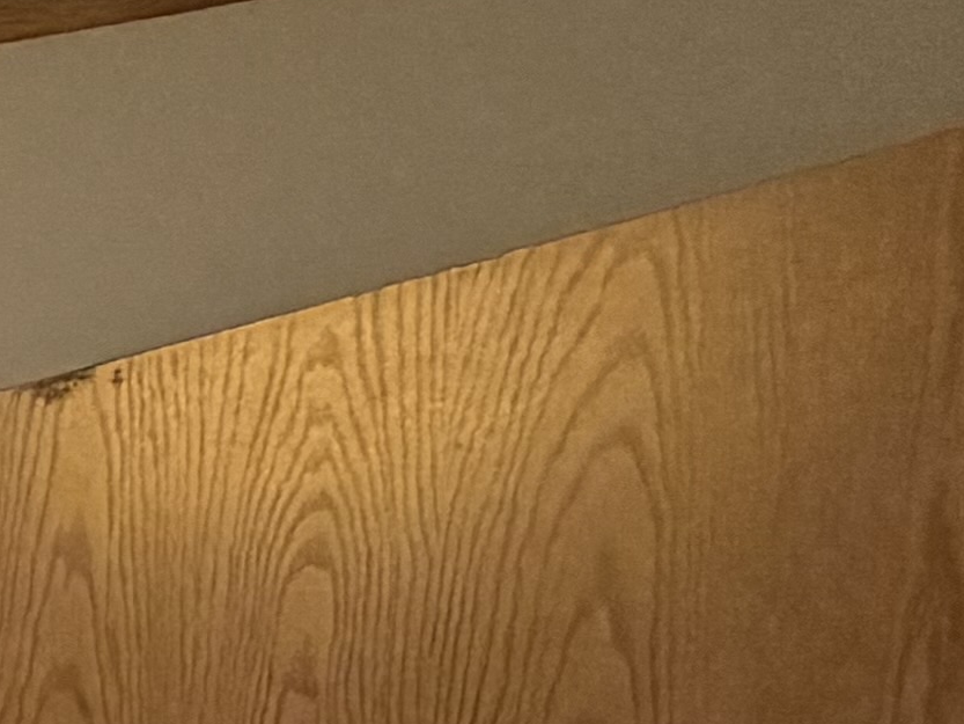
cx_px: -2043
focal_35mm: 96
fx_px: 2674
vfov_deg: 13.0
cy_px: 1526
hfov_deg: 11.0
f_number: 2.2
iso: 200
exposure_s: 1/60
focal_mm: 2.22
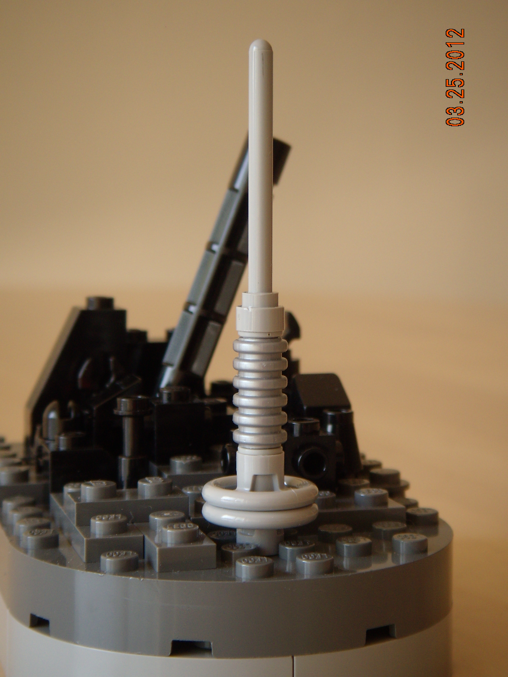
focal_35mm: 80
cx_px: 254
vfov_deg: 24.4
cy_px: 338
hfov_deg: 18.4
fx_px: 1565
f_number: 4
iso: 77
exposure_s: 1/60.2
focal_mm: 13.2
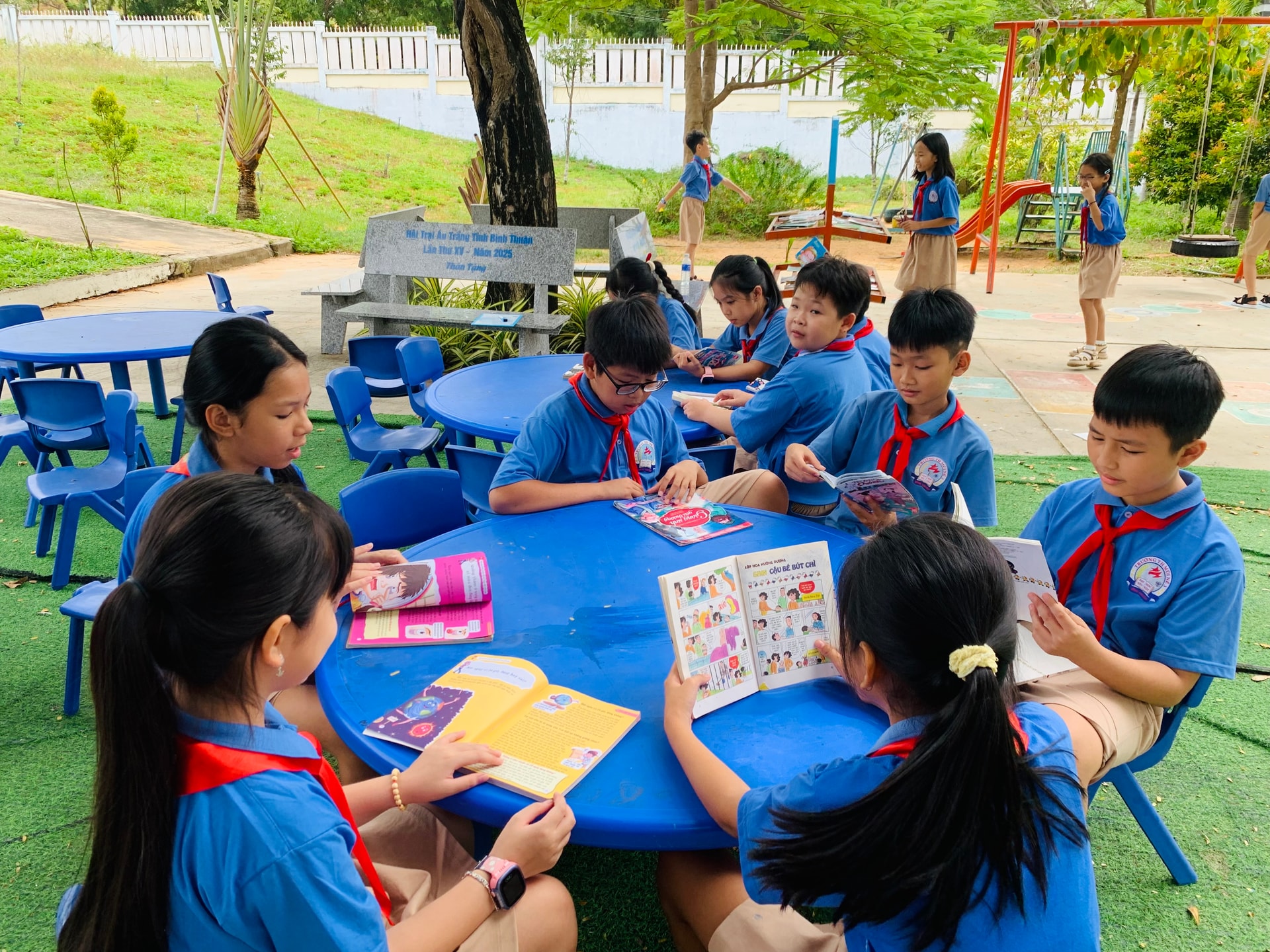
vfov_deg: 53.1
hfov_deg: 67.3
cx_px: 635
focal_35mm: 26
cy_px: 476
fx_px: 954
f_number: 1.8
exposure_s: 1/375
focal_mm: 4.25
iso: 25
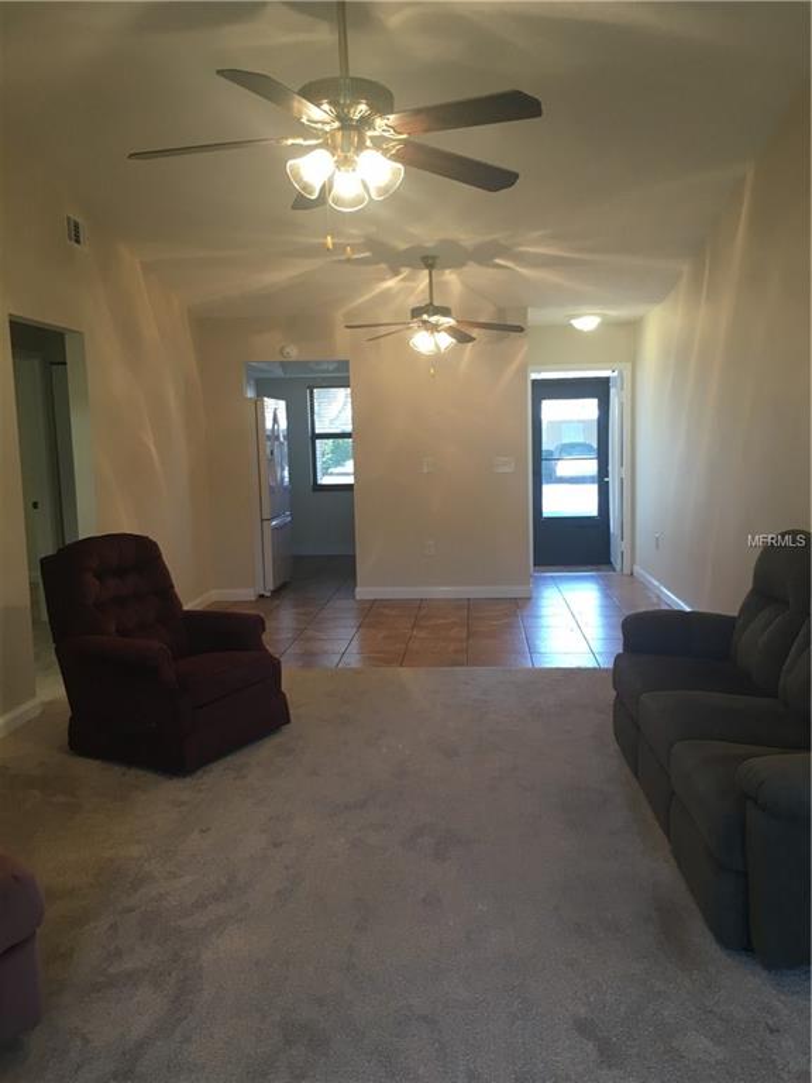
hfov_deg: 48.2
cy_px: 542
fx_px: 907
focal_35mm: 29
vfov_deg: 61.7
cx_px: 406
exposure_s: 1/30
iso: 50
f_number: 2.2
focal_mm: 4.15
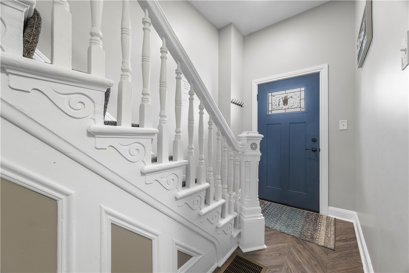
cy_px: 136
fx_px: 159
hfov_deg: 104.2
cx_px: 204
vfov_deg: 81.2
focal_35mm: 14
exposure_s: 1/1.67
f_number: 8
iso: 400
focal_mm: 14
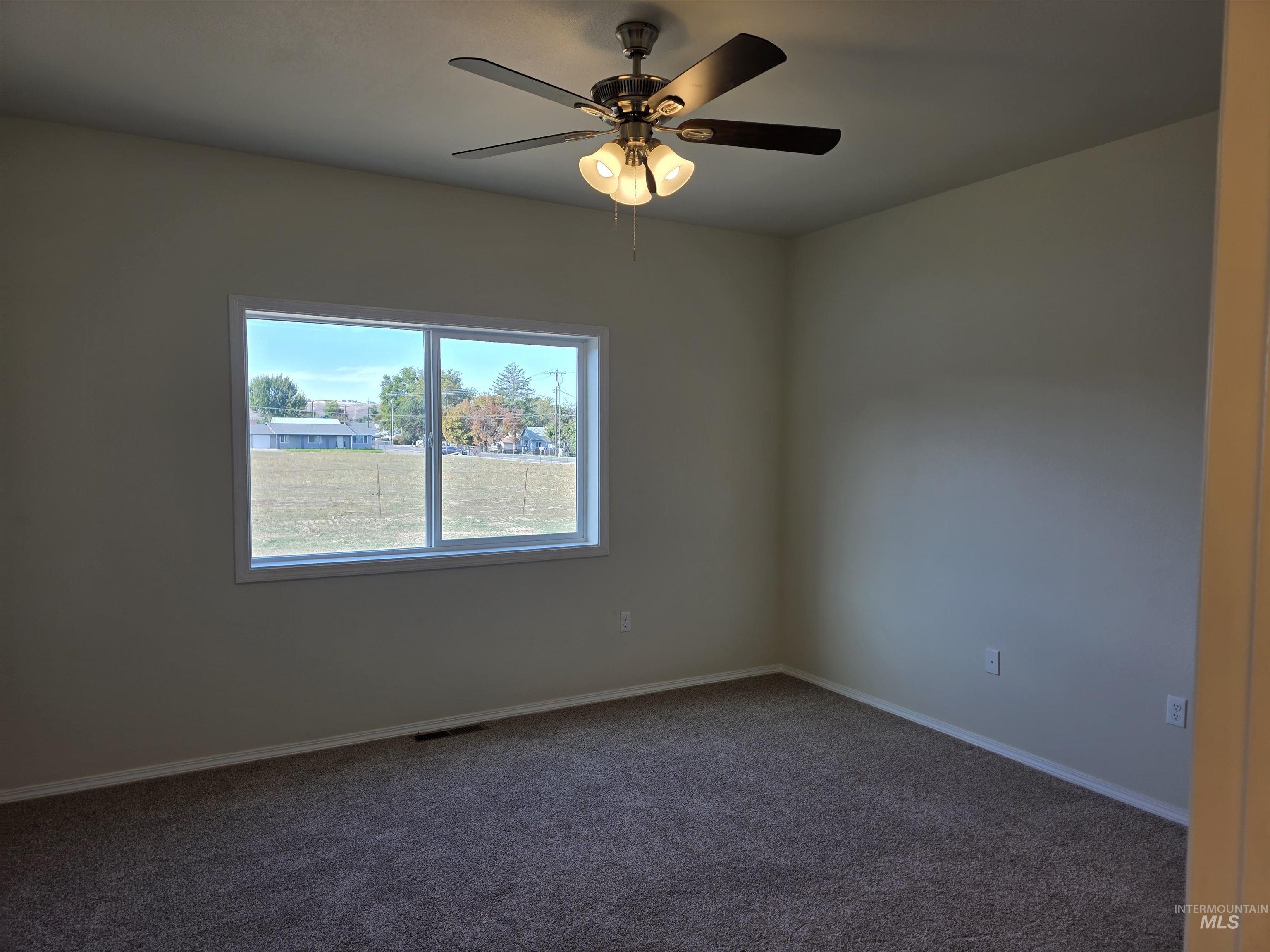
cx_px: 635
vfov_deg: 58.9
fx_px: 844
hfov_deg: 73.9
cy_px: 476
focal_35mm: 23
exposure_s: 1/120
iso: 16
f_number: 1.7
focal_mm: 6.3
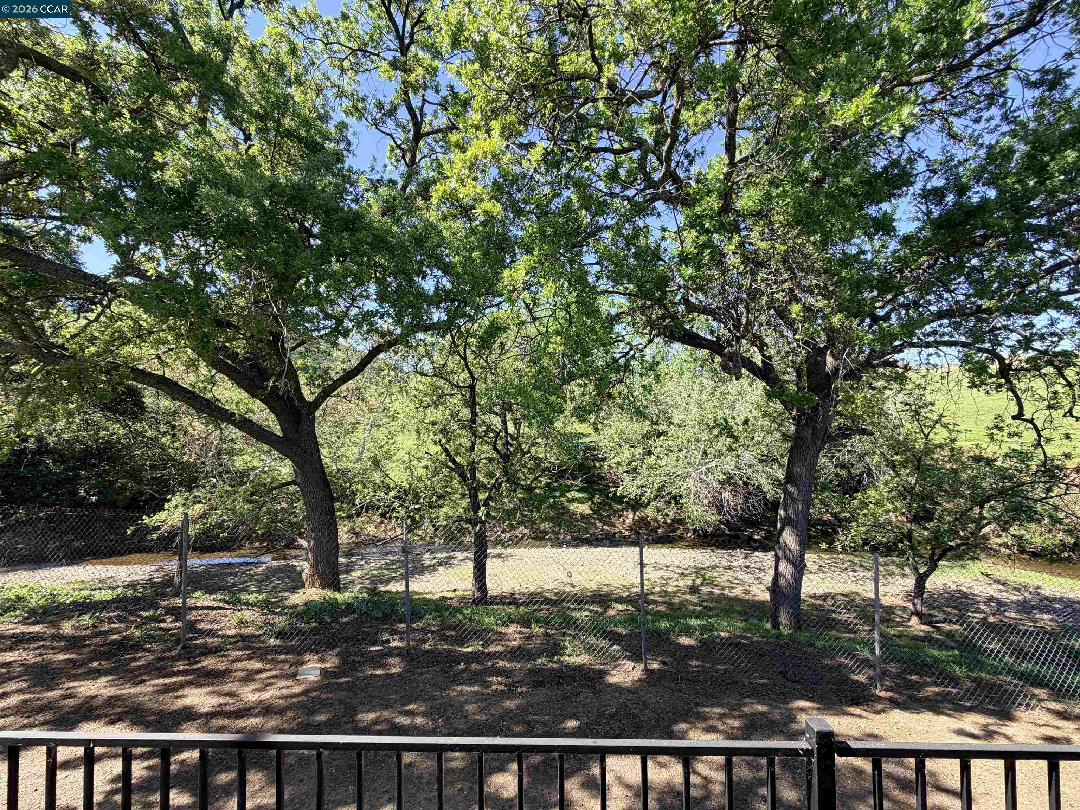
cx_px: 540
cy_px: 405
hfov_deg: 102.1
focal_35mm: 14
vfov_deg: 85.7
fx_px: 437
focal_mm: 2.22
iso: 64
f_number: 2.2
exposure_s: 1/468
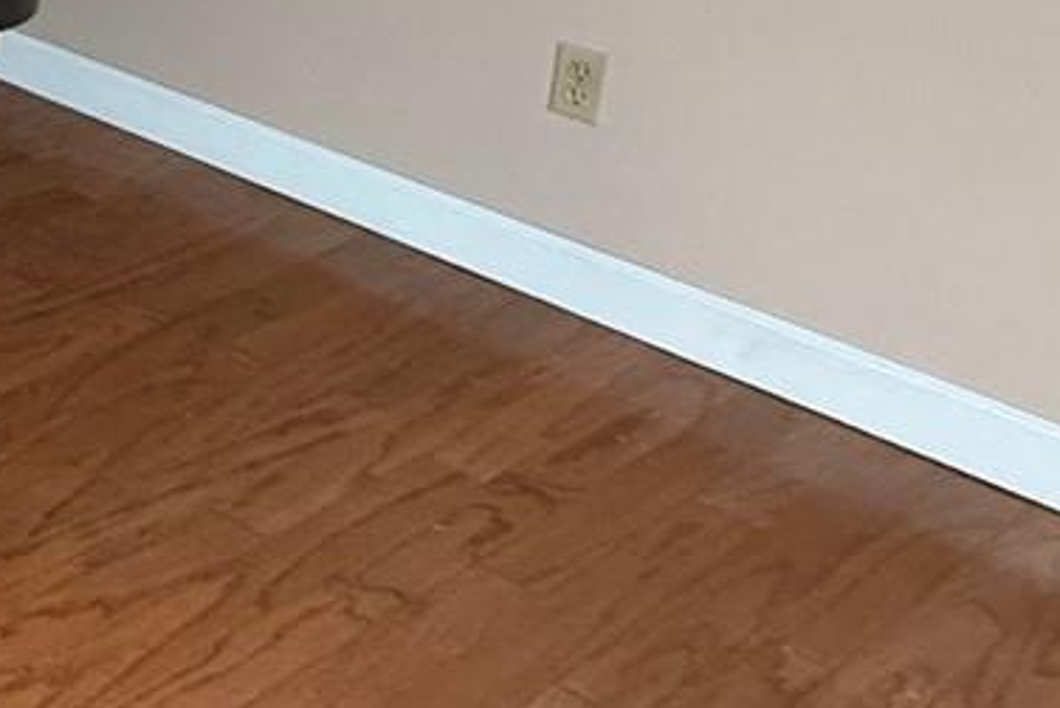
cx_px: -716
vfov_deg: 19.7
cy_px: -279
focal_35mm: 62
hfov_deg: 22.8
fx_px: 1826
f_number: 2.2
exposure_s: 1/60
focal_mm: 2.22
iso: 320
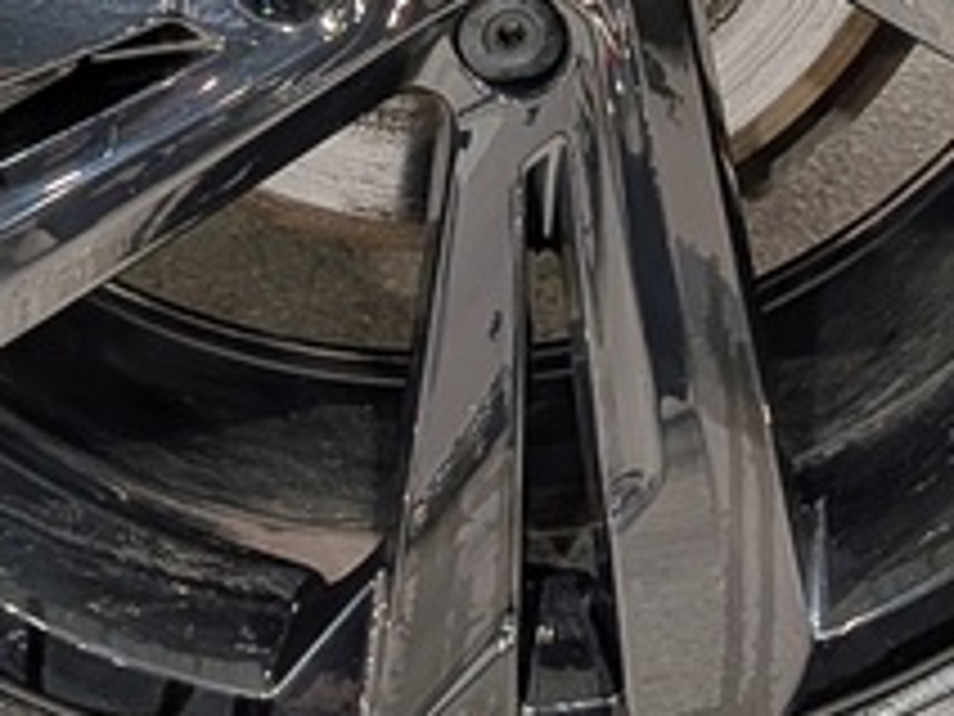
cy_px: -293
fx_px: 3197
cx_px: 486
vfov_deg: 12.3
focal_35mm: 116
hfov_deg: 17.0
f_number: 1.7
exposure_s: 1/50
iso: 79
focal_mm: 4.53
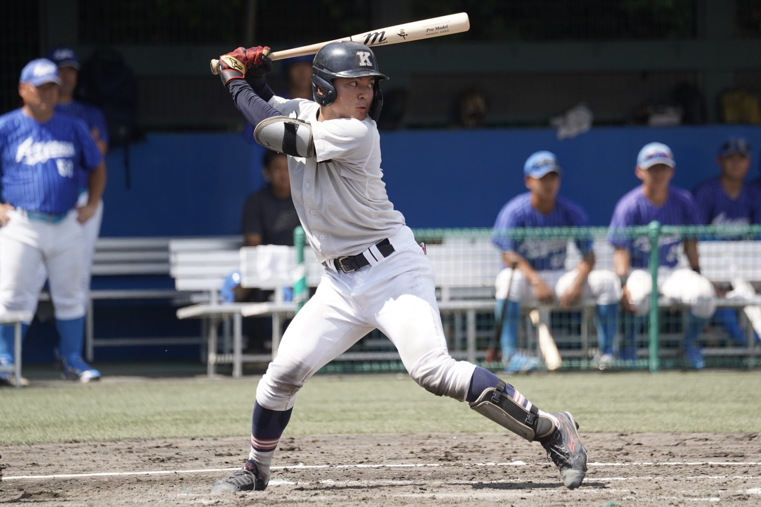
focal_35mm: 400
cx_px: 380
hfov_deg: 5.2
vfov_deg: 3.4
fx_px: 8454
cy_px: 254
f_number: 6.3
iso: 250
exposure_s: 1/500
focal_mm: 400
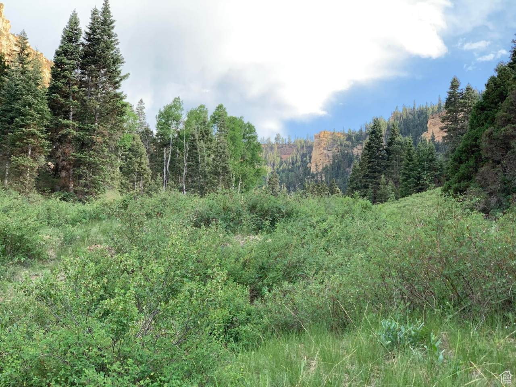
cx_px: 258
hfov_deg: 36.8
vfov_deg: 28.0
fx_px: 775
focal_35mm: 52
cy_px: 194
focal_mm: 6
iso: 16
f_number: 2.4
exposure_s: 1/170
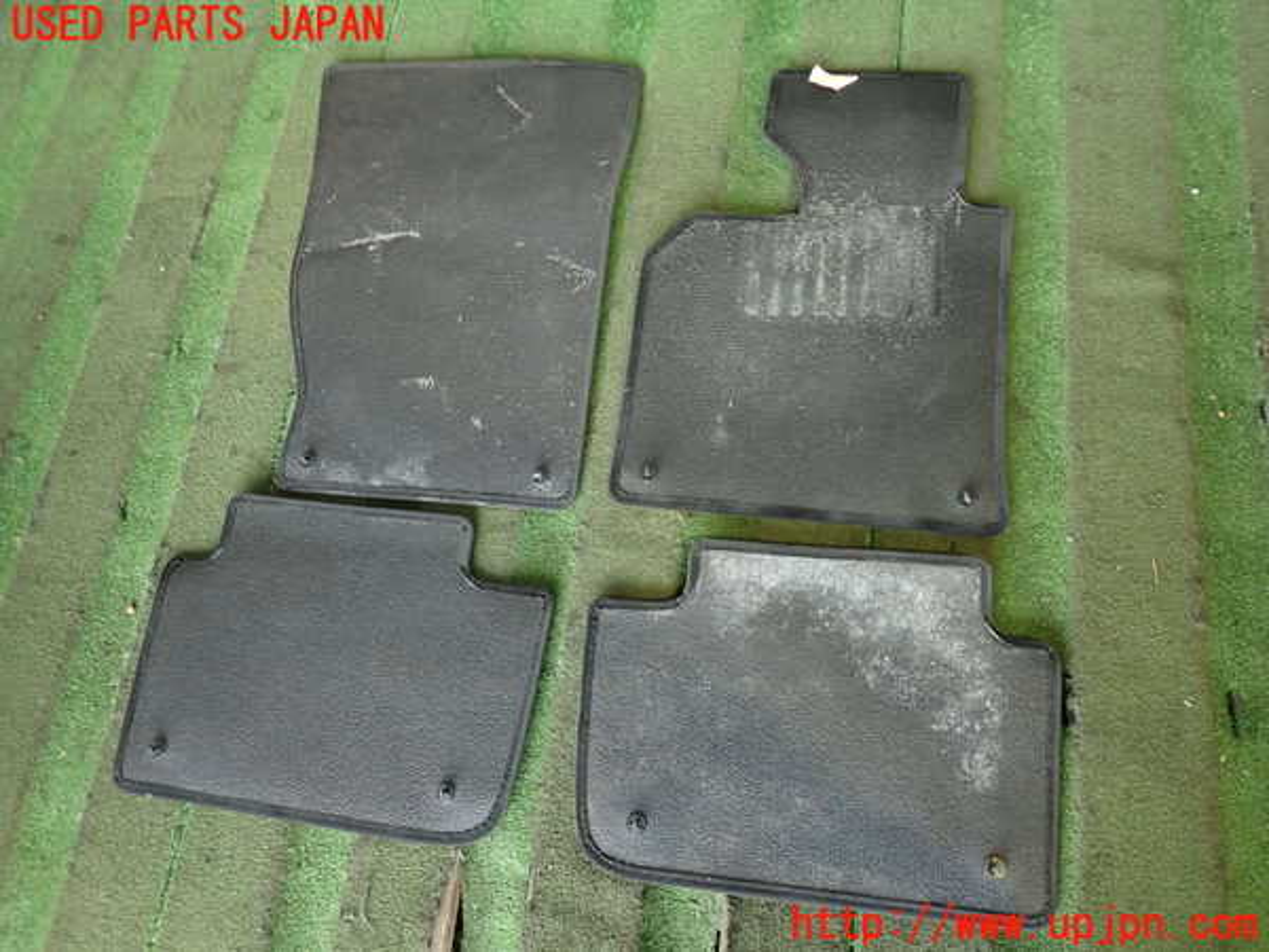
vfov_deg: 54.9
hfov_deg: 69.4
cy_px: 476
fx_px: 916
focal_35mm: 25
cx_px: 634
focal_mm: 4.5
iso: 250
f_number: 2
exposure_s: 1/30
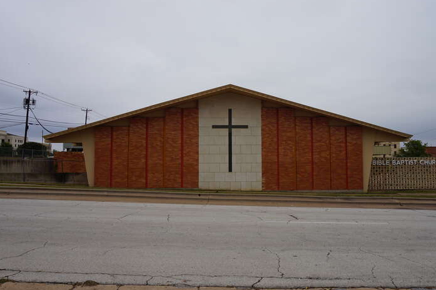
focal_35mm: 31
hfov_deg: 60.2
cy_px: 143
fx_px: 375
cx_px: 236
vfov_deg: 42.3
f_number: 10
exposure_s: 1/100
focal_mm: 18
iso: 100
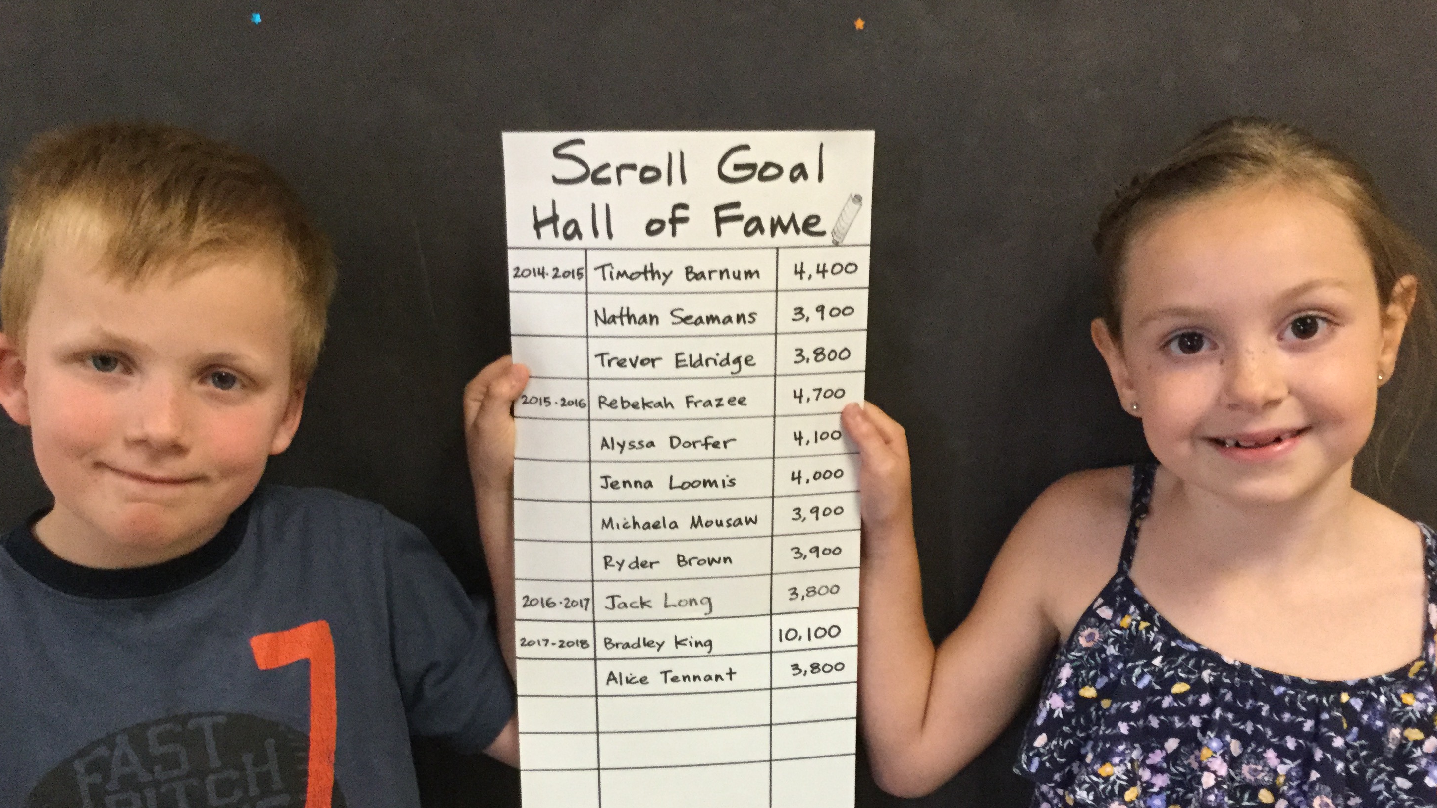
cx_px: 709
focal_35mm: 38
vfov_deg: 30.9
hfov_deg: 52.8
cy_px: 565
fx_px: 1448
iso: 200
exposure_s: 1/20
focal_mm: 3.3
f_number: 2.4
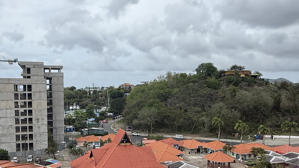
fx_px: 270
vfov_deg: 34.2
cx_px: 110
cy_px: 116
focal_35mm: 34
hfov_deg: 57.2
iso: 50
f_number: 2.2
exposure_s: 1/2506
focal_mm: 2.22
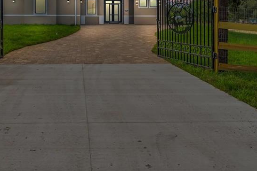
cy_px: 16
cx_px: 88
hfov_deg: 43.1
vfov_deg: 28.7
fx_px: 321
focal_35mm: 45
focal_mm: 24
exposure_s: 1/500
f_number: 9
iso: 200
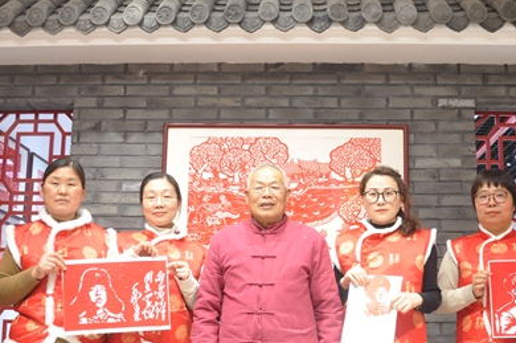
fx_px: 644
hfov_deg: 43.6
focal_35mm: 45
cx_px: 273
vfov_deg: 29.6
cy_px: 228
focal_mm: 18
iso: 500
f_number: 6.3
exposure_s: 1/40
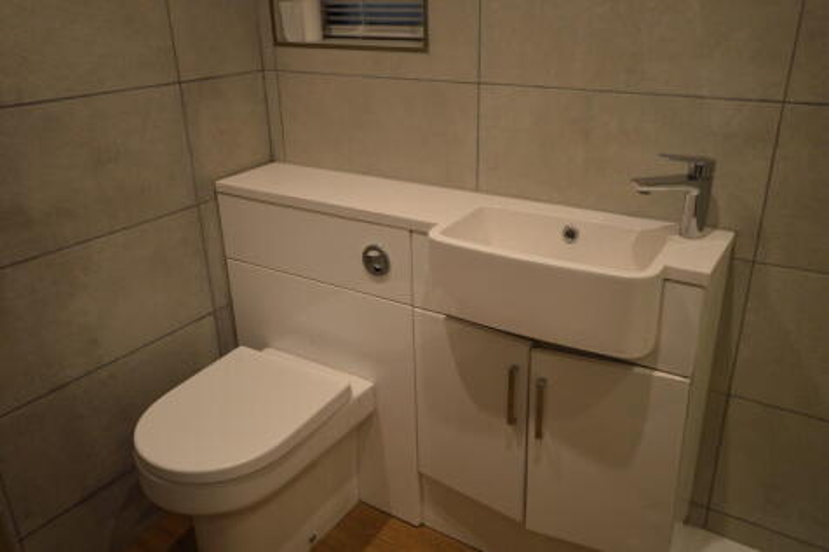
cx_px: 414
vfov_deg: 43.6
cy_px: 276
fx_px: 691
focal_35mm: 30
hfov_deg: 61.9
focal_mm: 20
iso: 400
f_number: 4
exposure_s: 1/60
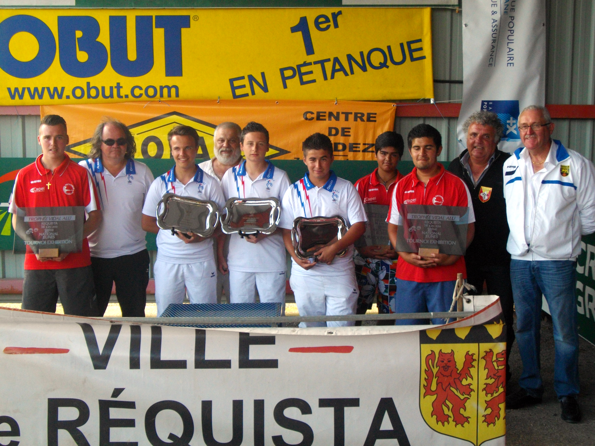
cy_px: 223
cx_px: 298
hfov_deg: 38.9
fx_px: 842
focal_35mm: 49
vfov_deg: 29.7
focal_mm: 8.8
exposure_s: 1/125
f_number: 3.6
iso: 200
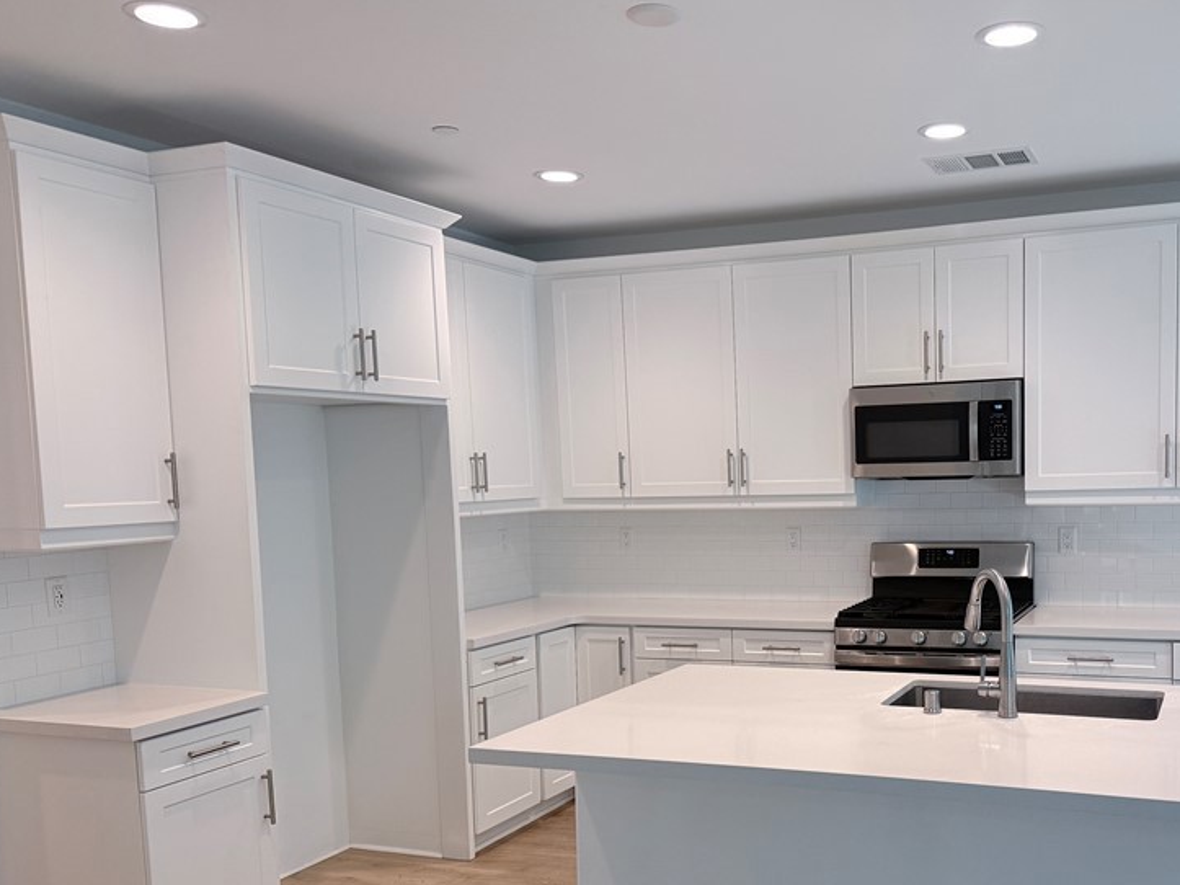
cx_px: 798
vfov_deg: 41.3
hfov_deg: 52.8
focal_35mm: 34
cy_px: 585
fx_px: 1159
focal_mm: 6.76
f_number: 1.78
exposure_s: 1/192
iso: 200
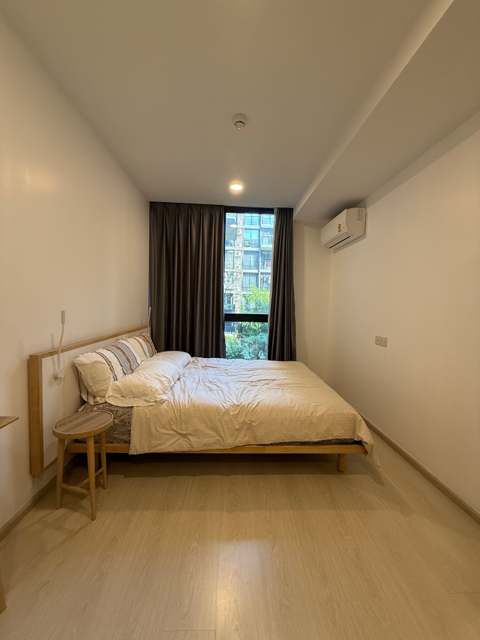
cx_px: 240
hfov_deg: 85.7
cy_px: 320
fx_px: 259
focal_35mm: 14
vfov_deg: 102.1
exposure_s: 1/100
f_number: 2.2
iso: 250
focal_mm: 2.22
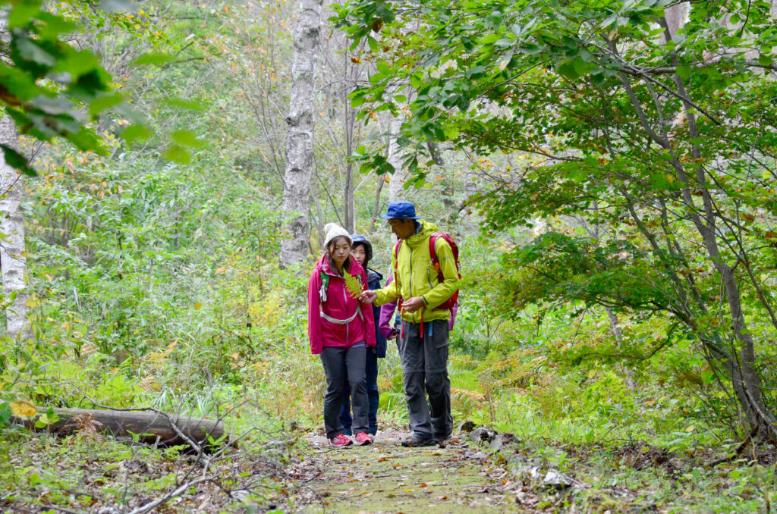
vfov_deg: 9.1
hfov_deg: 13.7
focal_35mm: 150
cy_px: 257
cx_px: 388
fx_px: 3230
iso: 1600
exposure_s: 1/640
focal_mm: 100
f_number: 7.1
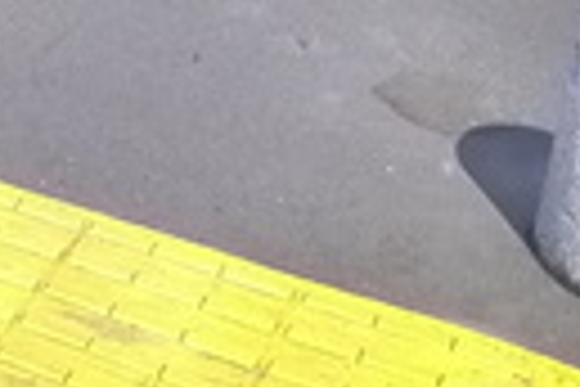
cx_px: -229
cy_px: -691
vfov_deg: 8.7
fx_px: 2175
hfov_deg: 14.4
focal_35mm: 135
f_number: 4
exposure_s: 1/800
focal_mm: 5.1
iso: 400
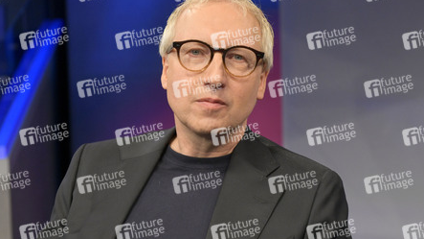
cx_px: 210
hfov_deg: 32.8
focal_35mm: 64
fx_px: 719
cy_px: 110
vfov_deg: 18.8
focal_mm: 60
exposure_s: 1/250
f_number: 4.5
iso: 1600
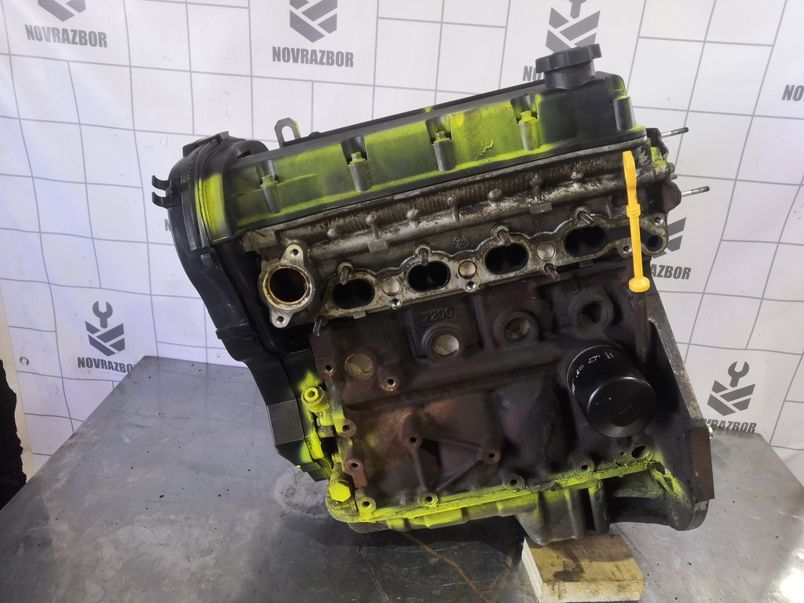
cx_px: 402
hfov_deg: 65.3
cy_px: 302
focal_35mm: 27
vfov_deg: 51.4
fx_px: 627
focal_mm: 3.95
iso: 160
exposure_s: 1/50
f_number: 1.8
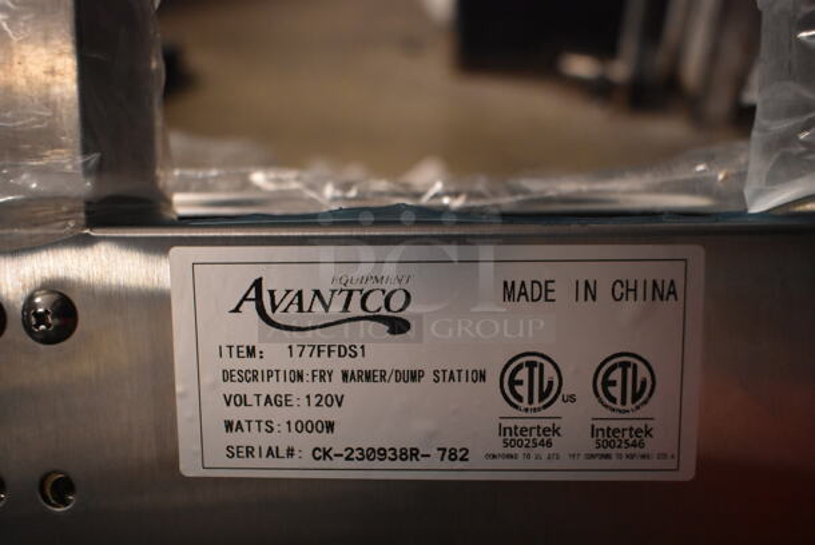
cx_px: 408
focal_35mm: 30
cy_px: 272
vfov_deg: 43.7
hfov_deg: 61.9
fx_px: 680
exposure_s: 1/125
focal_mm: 20
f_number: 3.8
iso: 2800
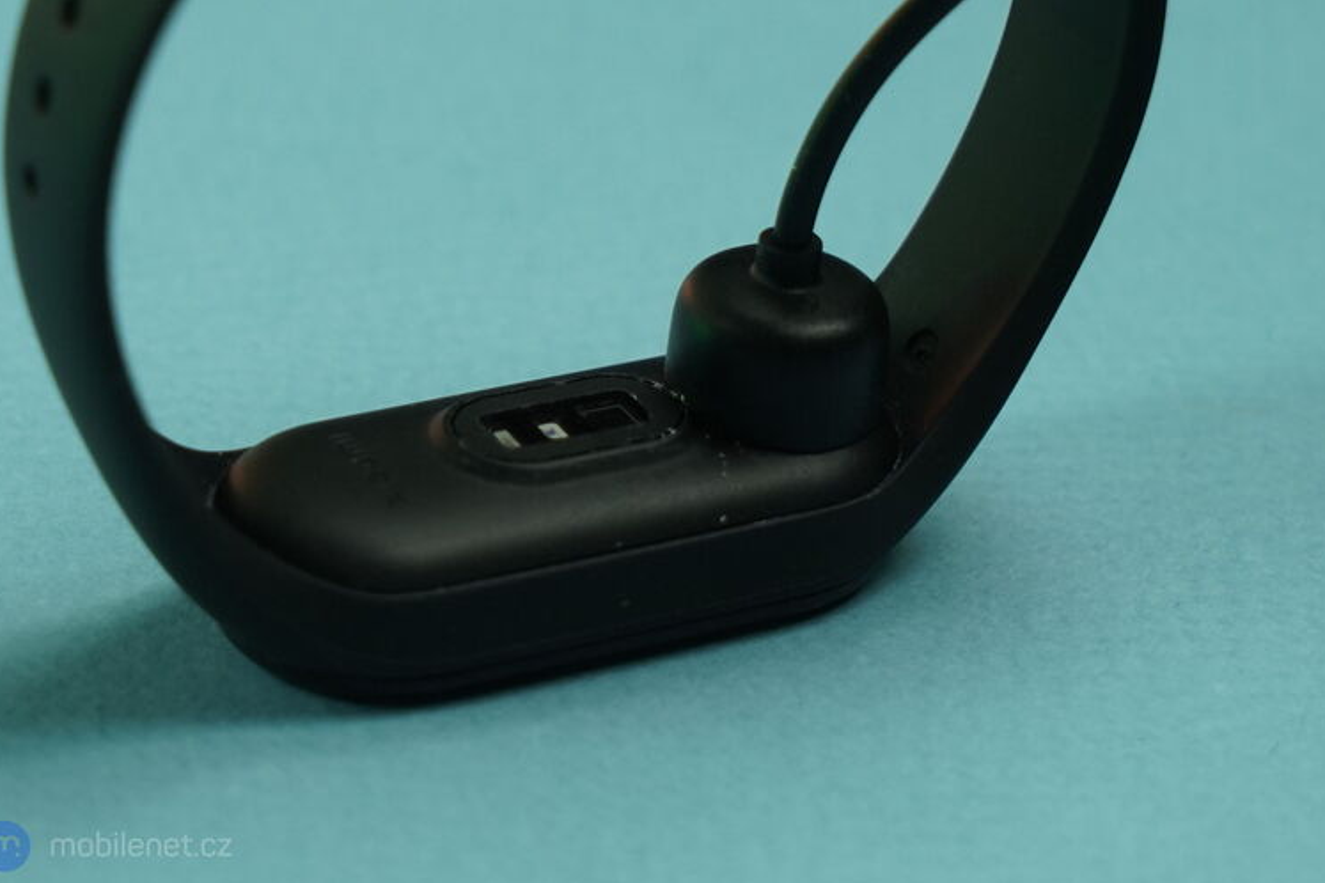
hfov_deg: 32.9
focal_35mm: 61
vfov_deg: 22.3
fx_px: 2245
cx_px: 694
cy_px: 402
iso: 1250
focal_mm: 55
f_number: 6.3
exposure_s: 1/125
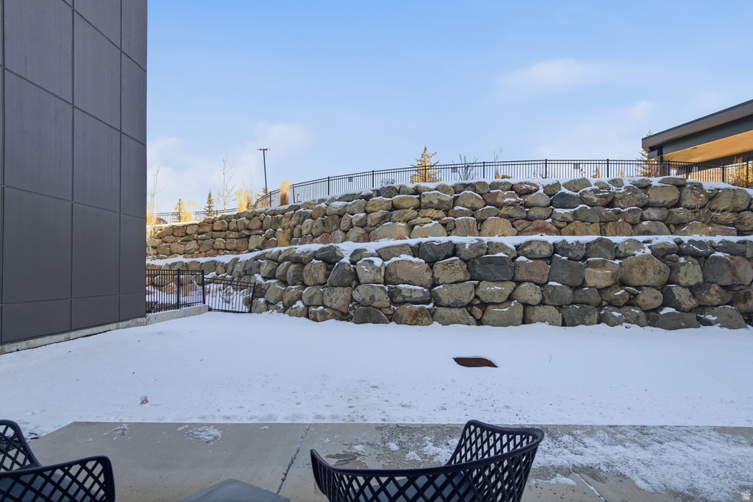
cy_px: 251
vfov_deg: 73.7
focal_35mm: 16
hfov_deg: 96.8
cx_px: 376
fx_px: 335
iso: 250
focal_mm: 16
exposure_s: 1/500
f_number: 9
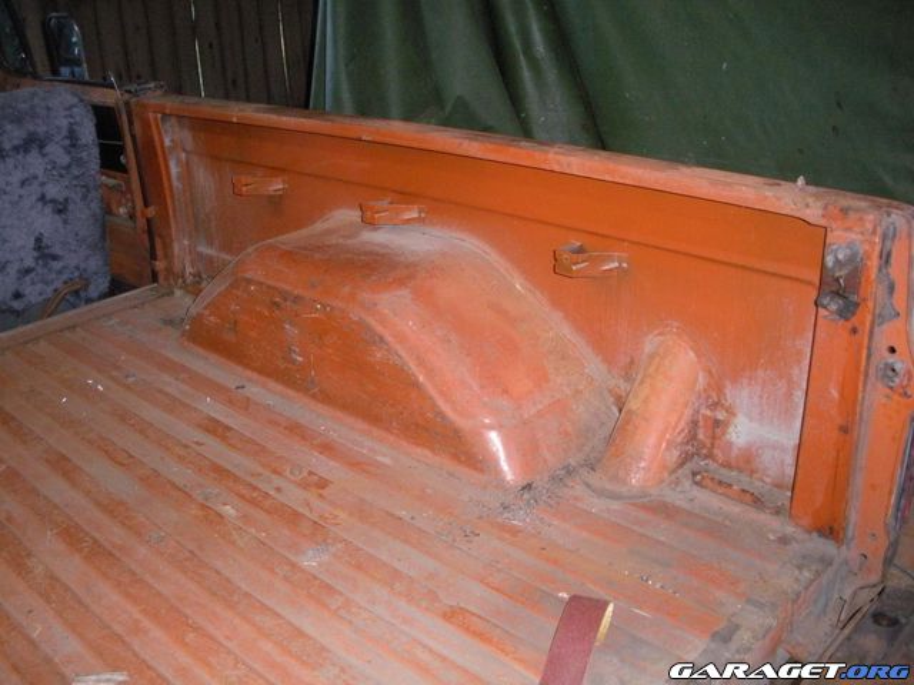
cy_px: 342
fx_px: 951
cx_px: 457
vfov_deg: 39.7
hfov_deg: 51.4
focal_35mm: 36
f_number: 3.5
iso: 400
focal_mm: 6.3
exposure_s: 1/60
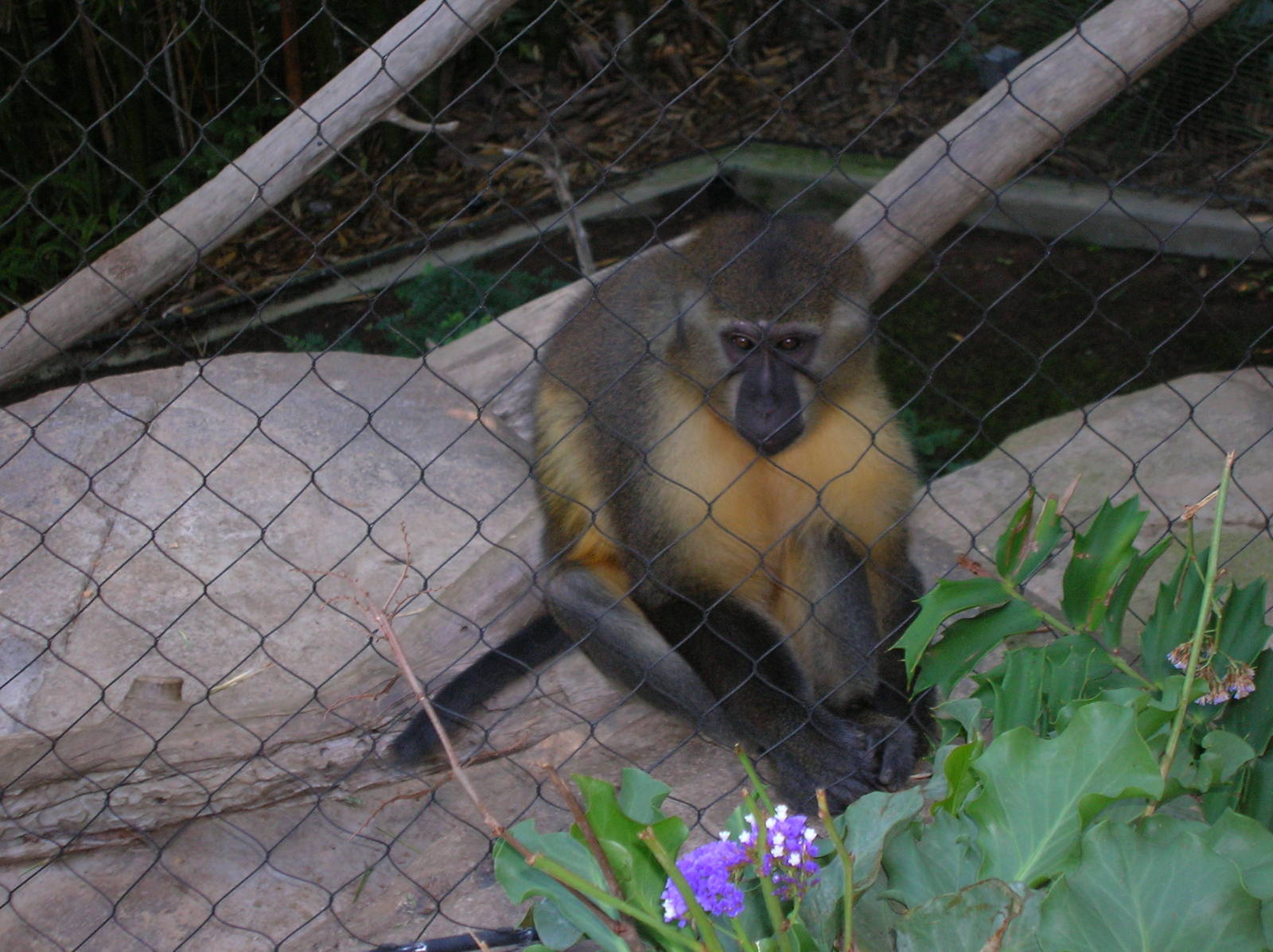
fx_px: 3160
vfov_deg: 17.1
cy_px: 476
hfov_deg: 22.8
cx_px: 636
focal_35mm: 86
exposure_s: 1/60.1
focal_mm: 14.3
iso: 99
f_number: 4.4
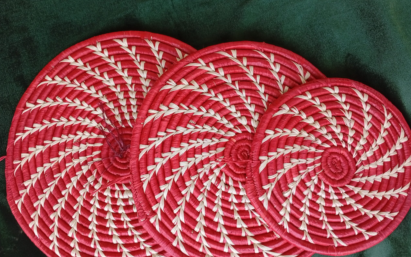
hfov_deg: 64.6
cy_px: 140
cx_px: 206
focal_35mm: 29
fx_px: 325
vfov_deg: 43.1
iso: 117
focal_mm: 3.98
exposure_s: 1/50
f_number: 1.8
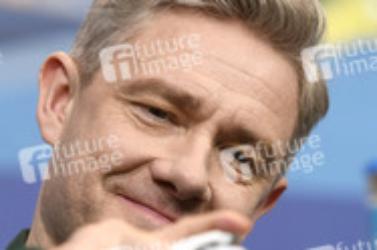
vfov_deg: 3.8
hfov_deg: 5.7
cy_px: 210
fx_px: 3784
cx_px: 98
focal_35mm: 362
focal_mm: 150
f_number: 3.5
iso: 1250
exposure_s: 1/320
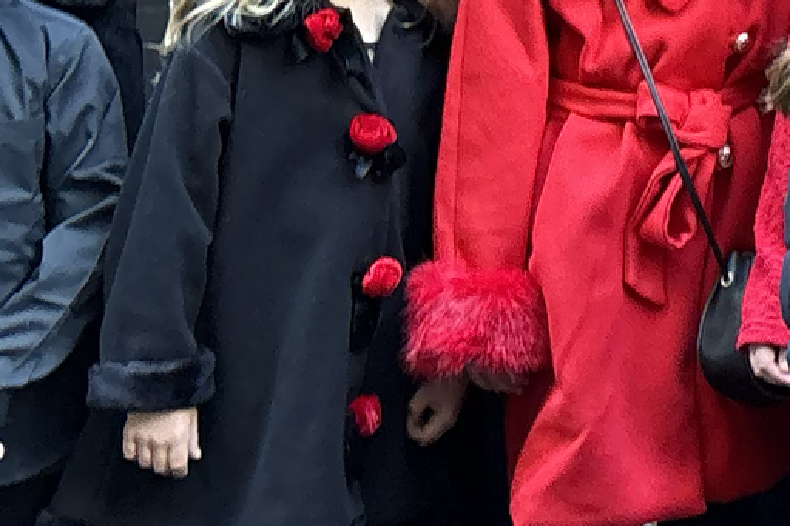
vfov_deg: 10.0
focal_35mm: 132
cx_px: 1585
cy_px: -268
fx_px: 2896
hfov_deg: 13.3
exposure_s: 1/60
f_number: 1.6
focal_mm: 5.96
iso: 125
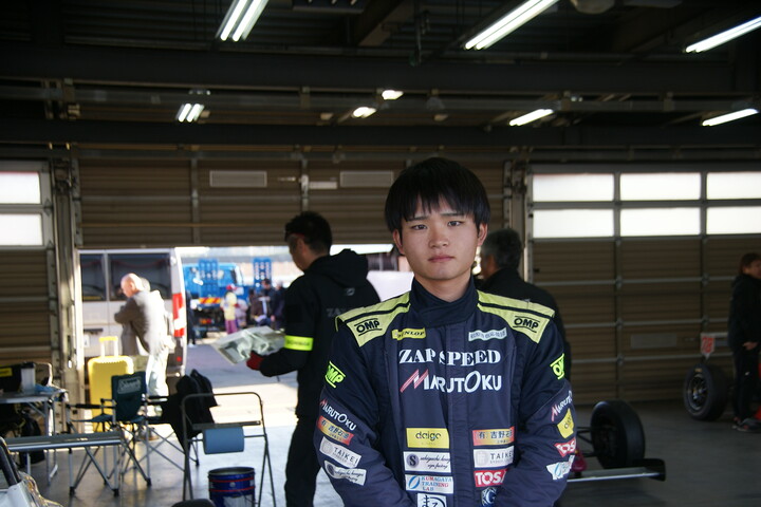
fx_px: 951
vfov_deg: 29.9
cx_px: 380
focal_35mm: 45
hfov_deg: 43.6
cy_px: 254
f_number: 4.5
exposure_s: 1/60
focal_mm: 30
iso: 100
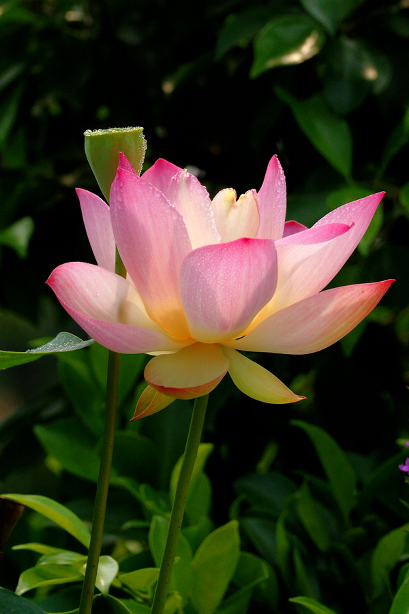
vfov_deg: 10.5
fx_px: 3323
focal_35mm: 195
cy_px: 307
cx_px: 204
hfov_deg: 7.0
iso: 400
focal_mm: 130
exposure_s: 1/1250
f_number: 8
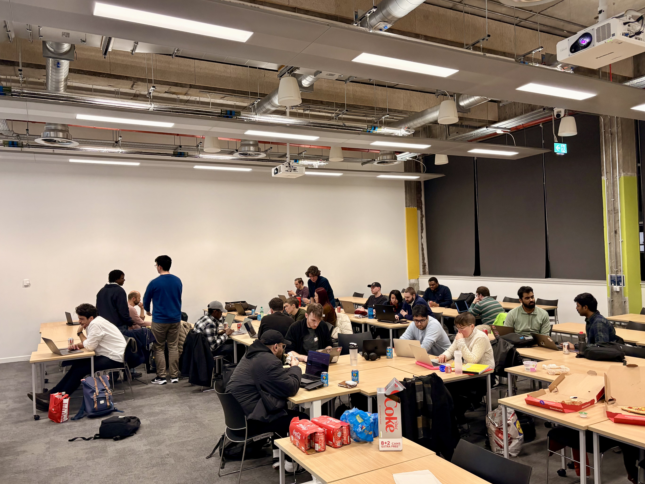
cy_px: 244
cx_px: 324
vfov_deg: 51.4
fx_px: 503
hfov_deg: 65.3
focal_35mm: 27
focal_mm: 5.96
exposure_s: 1/180
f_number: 1.6
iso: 200
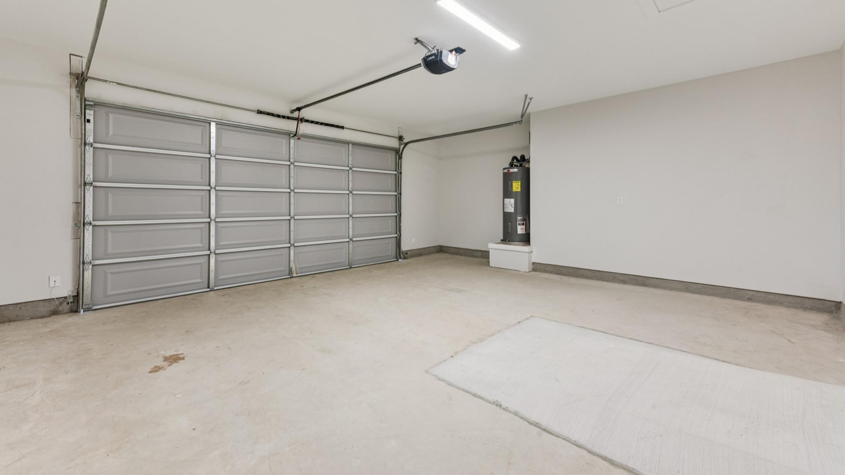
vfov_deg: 70.2
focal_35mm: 15
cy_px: 206
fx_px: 336
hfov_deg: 103.0
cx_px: 417
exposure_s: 1/4
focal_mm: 14
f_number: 8
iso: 400
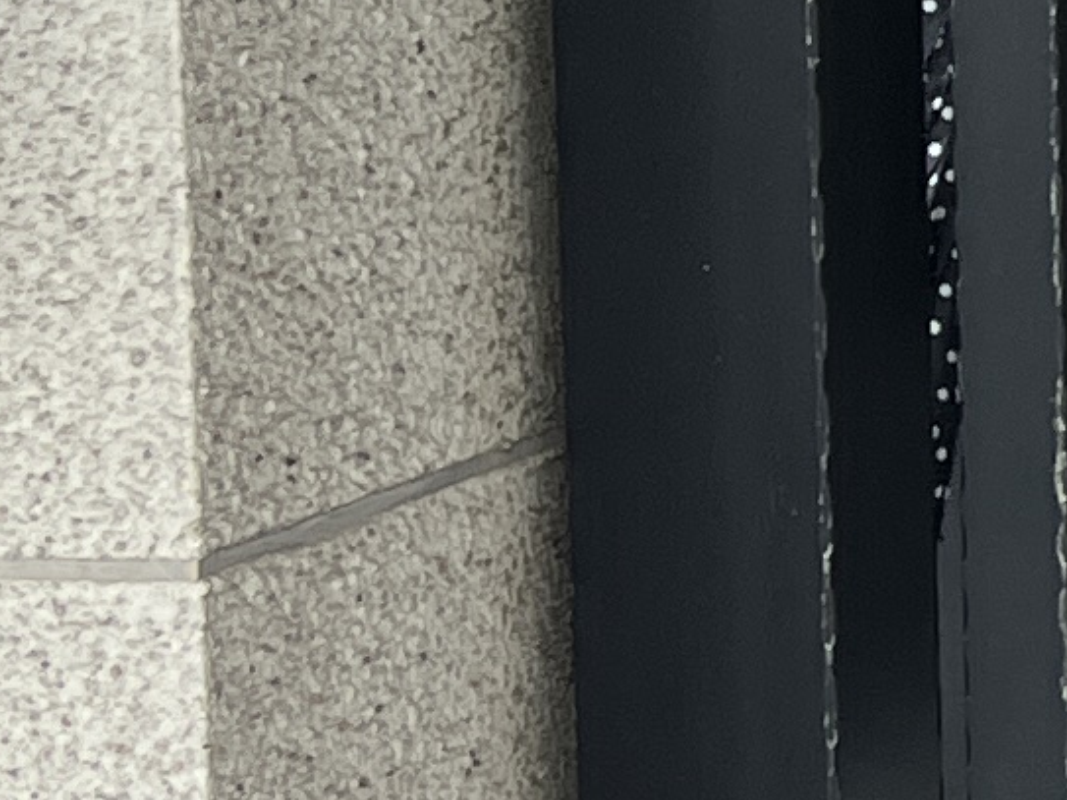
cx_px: 3215
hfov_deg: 8.5
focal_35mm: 193
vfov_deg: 7.7
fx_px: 5948
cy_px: -20
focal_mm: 5.7
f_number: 1.5
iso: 50
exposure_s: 1/316
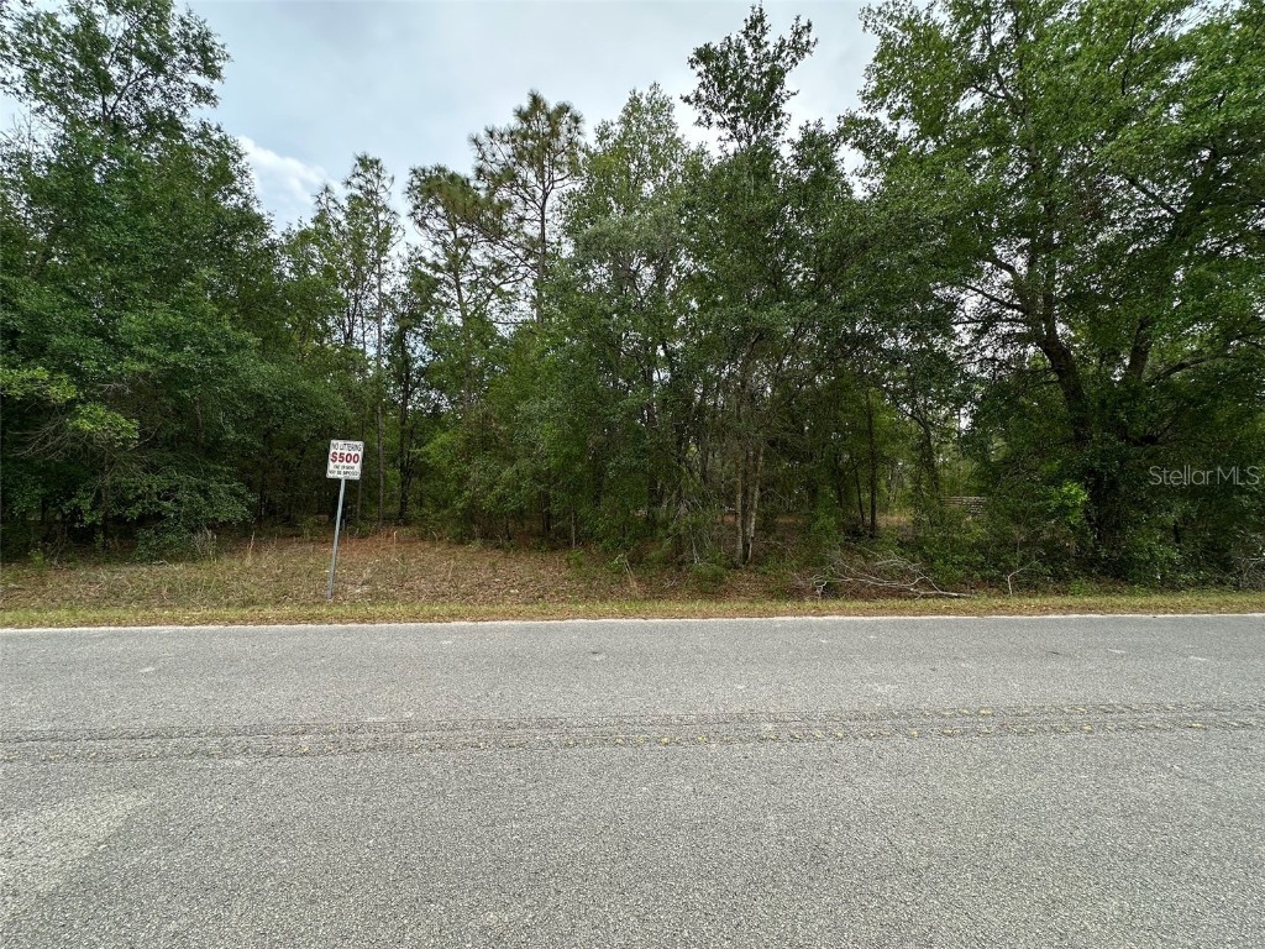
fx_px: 512
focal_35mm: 14
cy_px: 474
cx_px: 632
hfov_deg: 102.1
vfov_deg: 85.7
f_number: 2.2
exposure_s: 1/348
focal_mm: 2.22
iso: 40
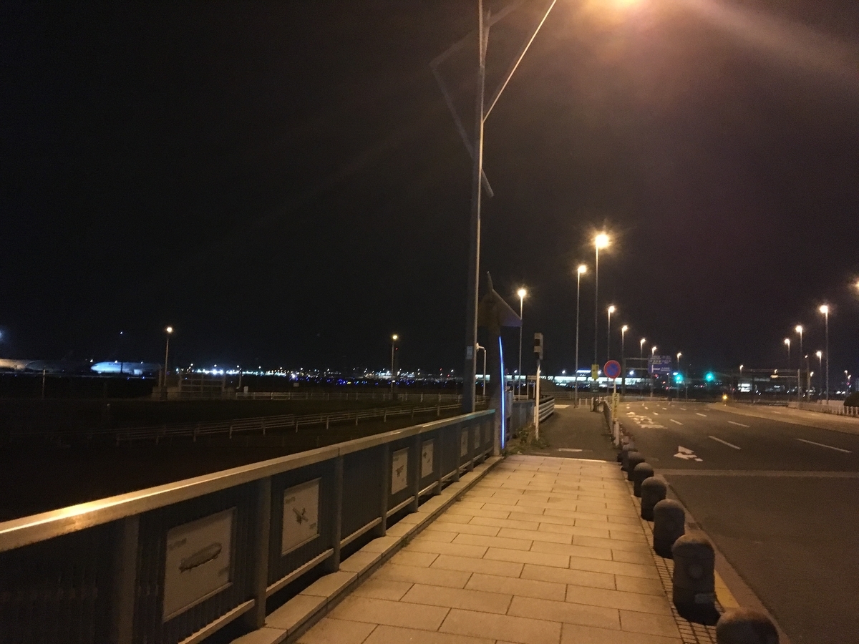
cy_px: 322
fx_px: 720
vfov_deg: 48.2
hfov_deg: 61.7
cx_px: 430
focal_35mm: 29
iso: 320
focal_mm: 4.15
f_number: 2.2
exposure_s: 1/15
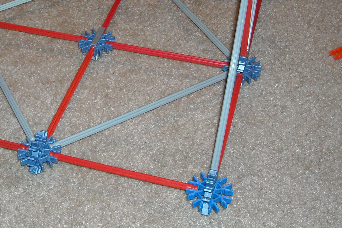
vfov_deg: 20.1
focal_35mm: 66
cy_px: 15
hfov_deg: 30.2
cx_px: 106
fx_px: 627
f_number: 2.8
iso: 200
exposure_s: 1/60
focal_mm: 5.7
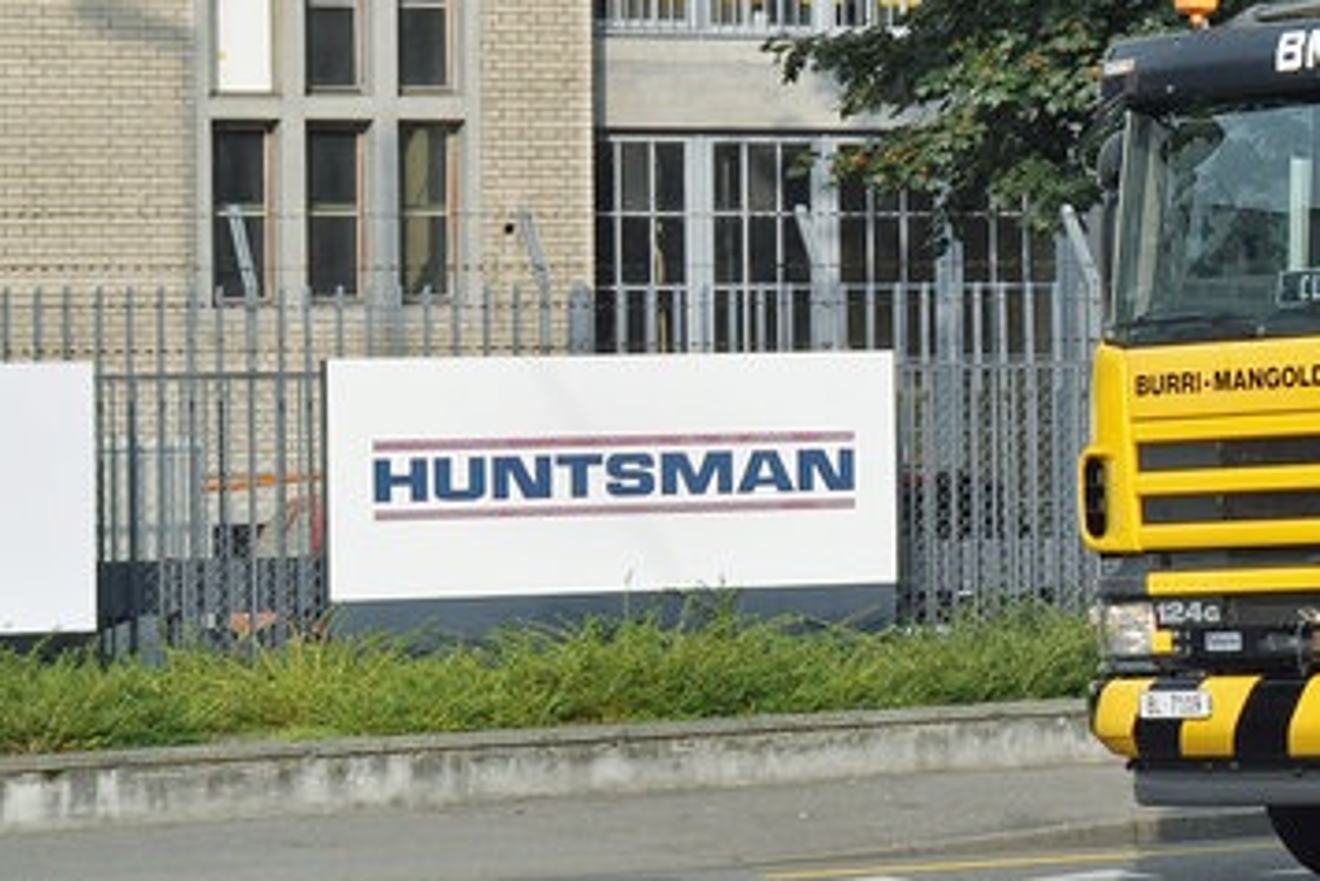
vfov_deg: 9.0
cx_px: 2224
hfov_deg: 12.5
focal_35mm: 152
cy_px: 9
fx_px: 5575
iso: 250
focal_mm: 30
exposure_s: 1/640
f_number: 6.3
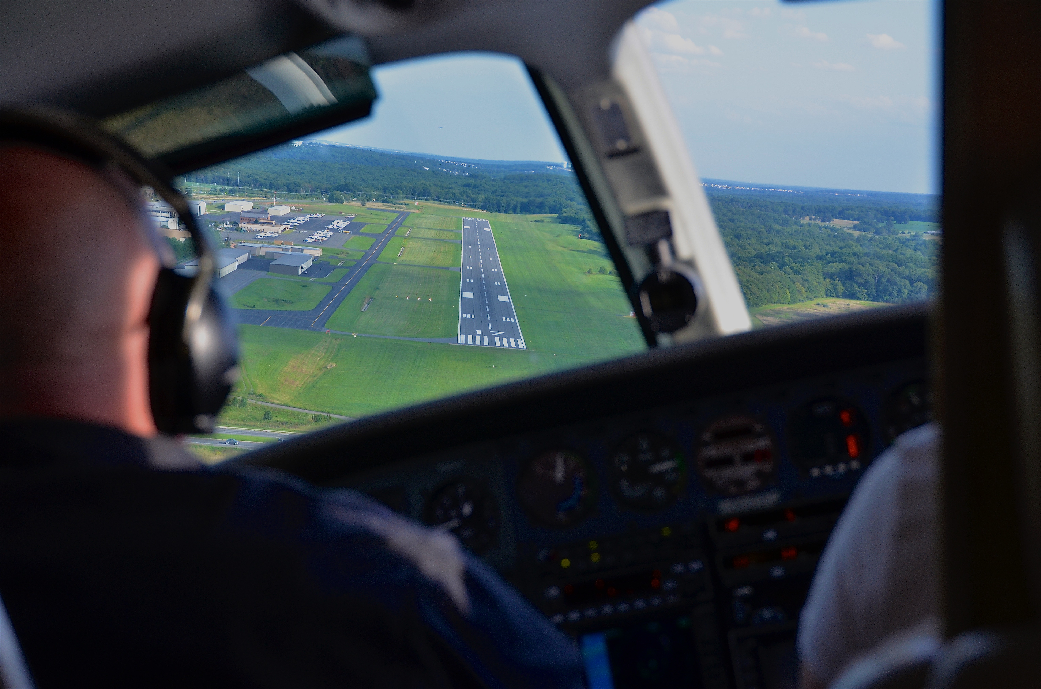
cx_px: 520
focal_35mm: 78
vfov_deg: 17.4
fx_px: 2251
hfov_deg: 26.0
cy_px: 344
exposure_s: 1/640
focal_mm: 52
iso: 400
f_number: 7.1
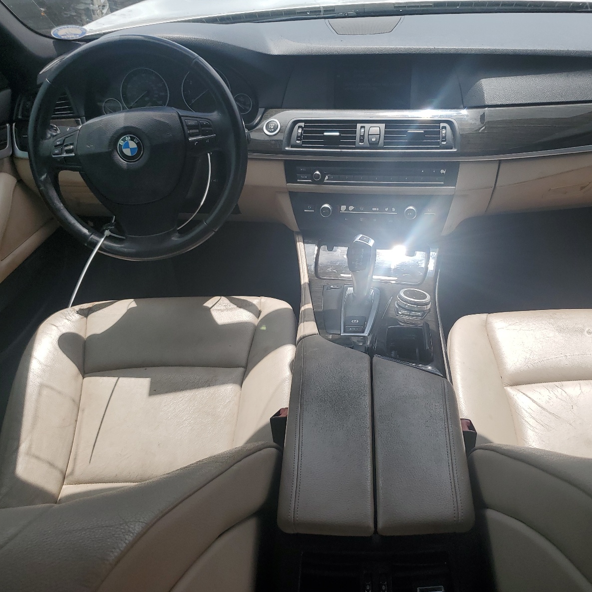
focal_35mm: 31
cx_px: 343
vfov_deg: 52.5
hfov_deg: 52.3
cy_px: 296
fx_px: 600
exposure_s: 1/2000
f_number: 1.5
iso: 50
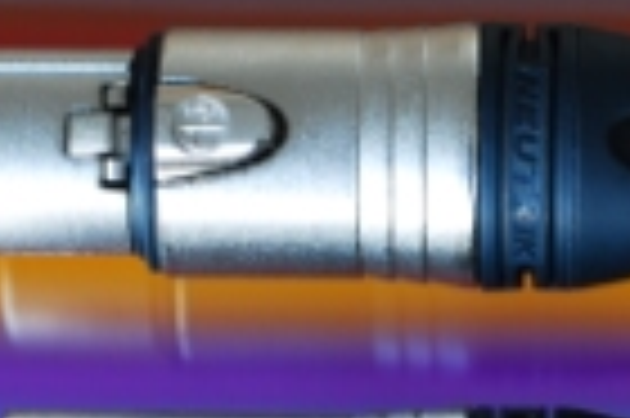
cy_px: 472
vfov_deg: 4.7
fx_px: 5052
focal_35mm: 289
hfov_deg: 7.1
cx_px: 472
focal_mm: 60
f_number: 5.6
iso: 100
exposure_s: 1/6
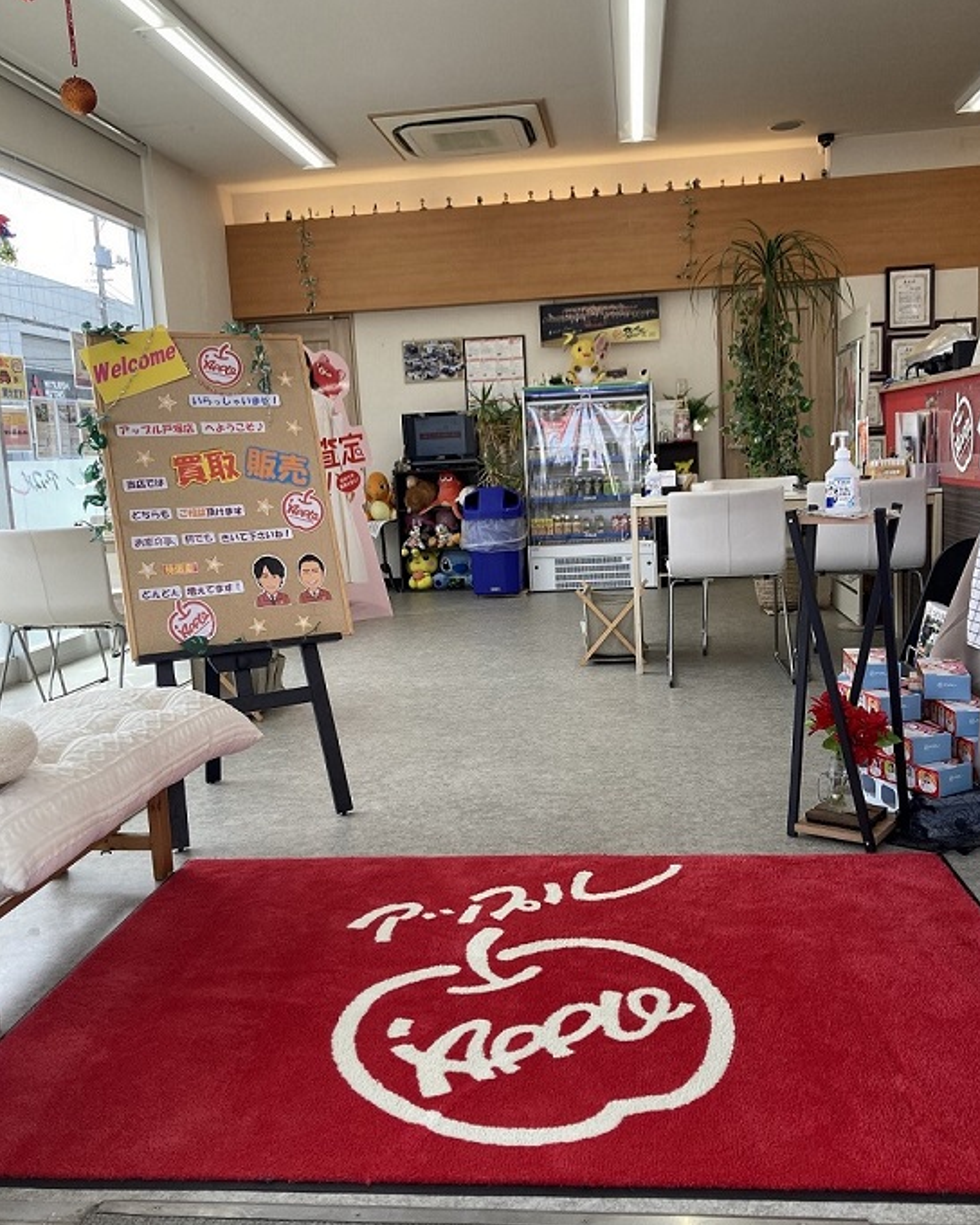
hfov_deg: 48.5
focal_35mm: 30
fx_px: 1088
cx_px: 503
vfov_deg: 58.8
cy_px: 604
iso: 20
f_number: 1.8
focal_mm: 3.99
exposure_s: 1/182
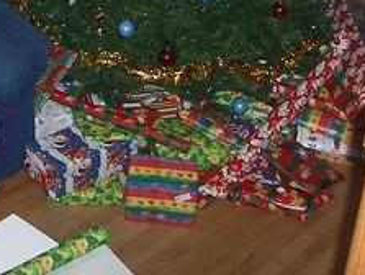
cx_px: -20
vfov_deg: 13.5
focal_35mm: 106
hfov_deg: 18.0
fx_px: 1119
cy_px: -92
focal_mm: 5.6
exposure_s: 1/60
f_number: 2.8
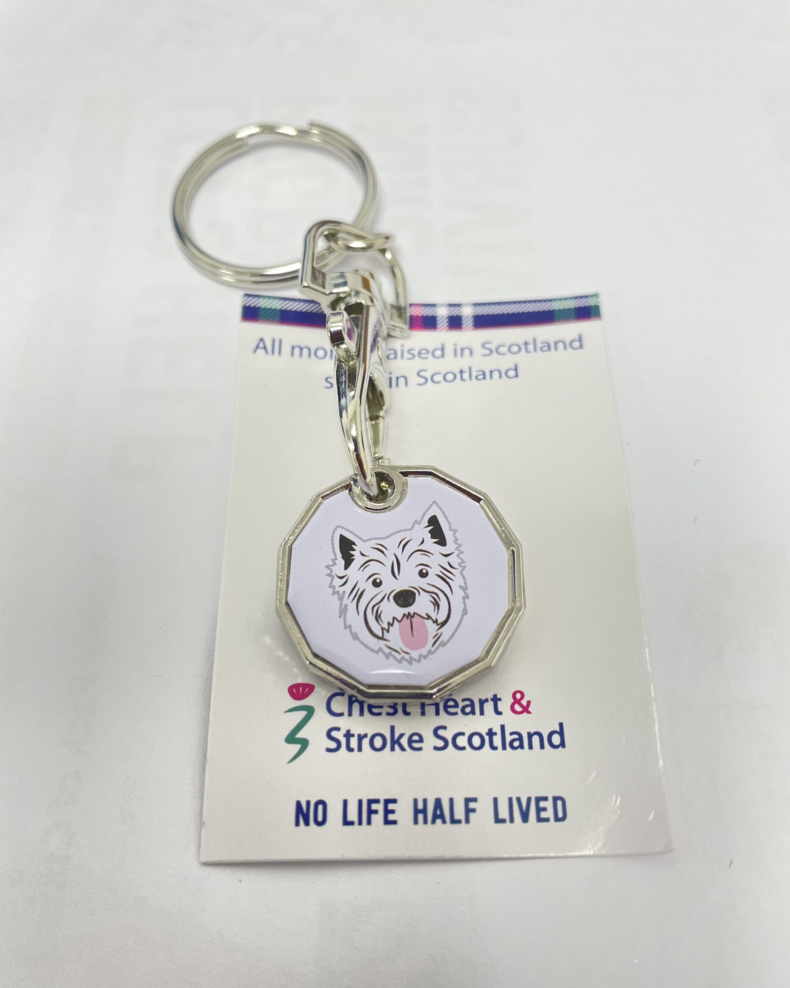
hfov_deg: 51.5
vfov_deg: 62.1
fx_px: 818
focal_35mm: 28
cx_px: 404
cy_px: 539
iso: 125
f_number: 1.6
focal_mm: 4.2
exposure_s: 1/100
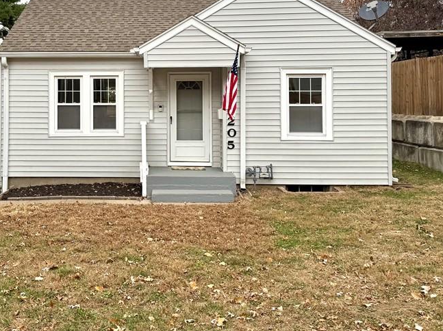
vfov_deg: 36.9
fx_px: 486
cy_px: 89
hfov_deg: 47.8
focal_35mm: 38
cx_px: 129
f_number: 1.78
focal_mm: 6.76
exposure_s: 1/772
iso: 80
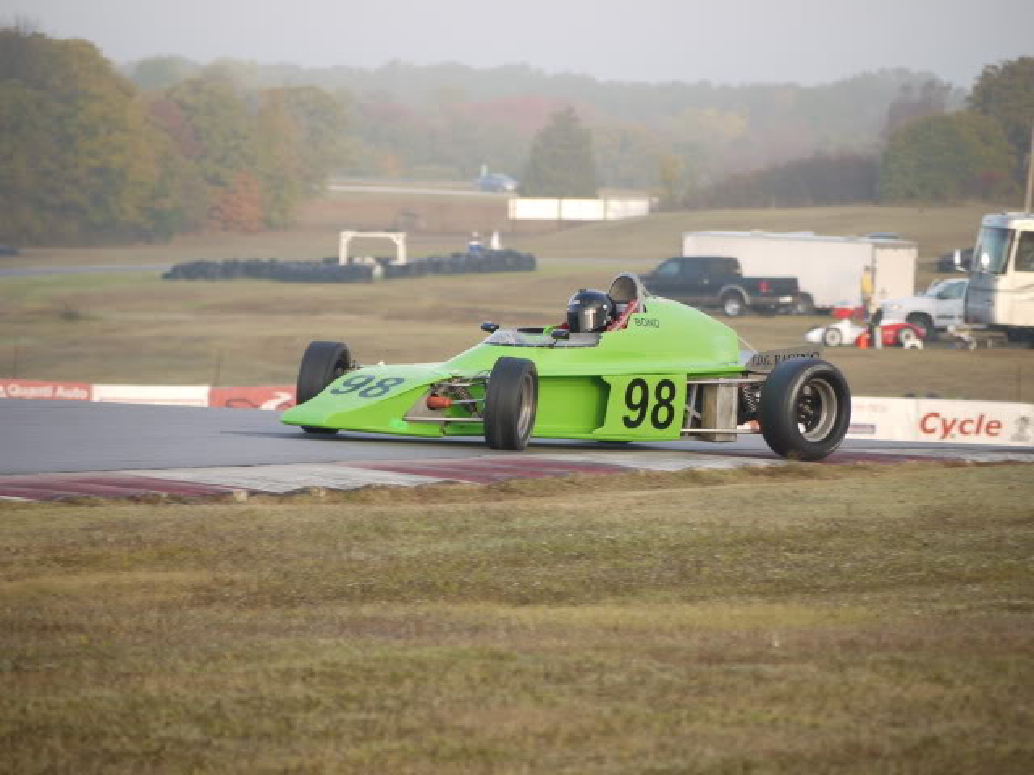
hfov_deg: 6.9
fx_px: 8603
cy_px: 388
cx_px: 517
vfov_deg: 5.2
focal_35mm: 288
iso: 200
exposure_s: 1/200
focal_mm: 144
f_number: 5.2
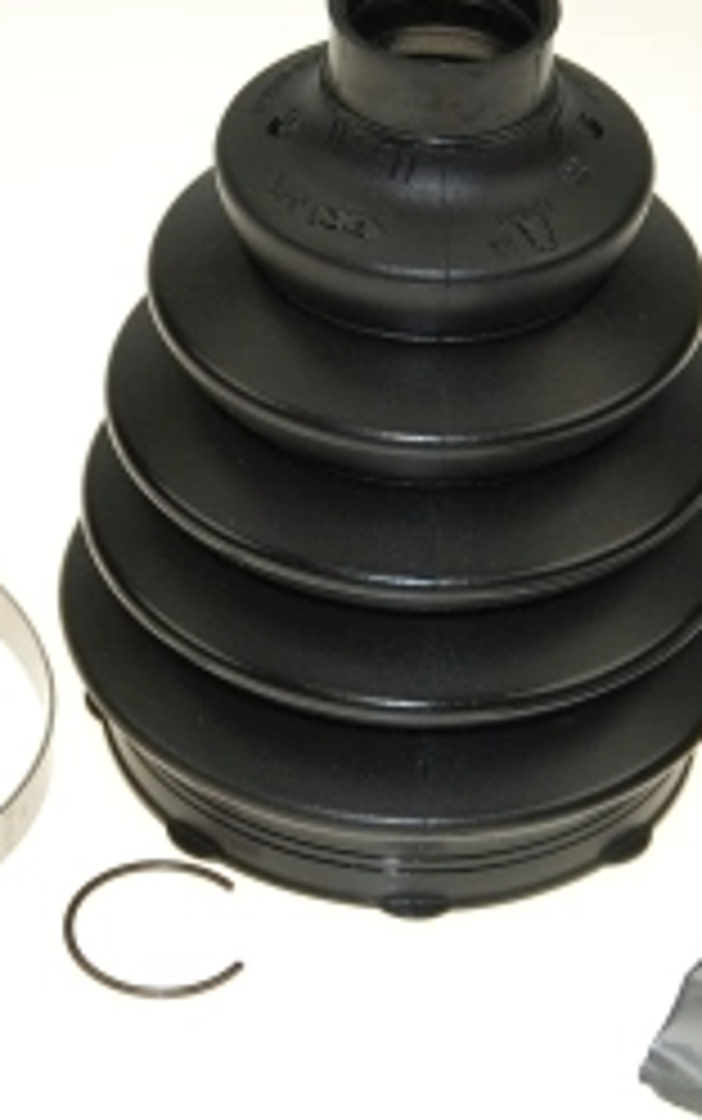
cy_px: 553
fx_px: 4706
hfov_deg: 8.5
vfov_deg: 13.6
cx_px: 306
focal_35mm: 154
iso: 320
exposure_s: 1/500
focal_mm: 42
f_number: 5.6
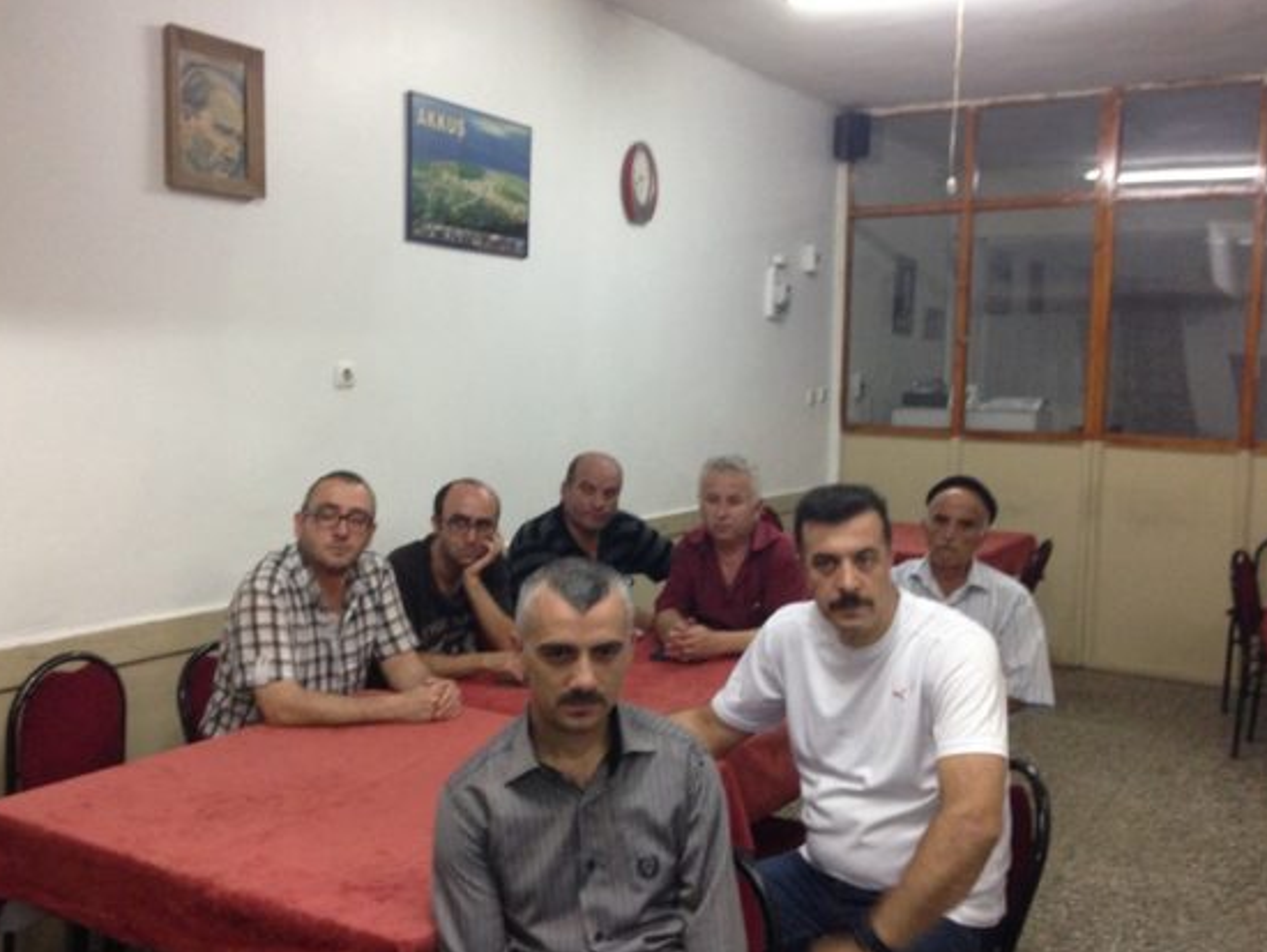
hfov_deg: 51.3
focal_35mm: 36
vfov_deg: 39.7
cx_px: 624
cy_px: 443
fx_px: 1318
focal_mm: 4.12
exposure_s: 1/20
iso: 250
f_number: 2.4
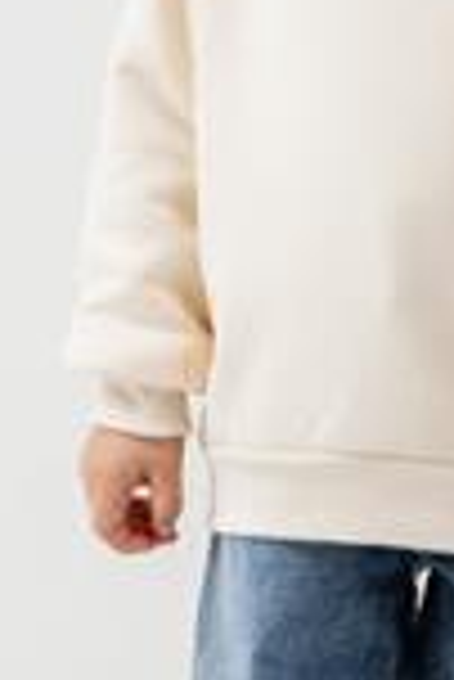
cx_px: 539
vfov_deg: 4.9
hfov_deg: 3.2
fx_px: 8002
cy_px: 279
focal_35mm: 424
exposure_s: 1/125
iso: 160
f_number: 7.1
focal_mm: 107
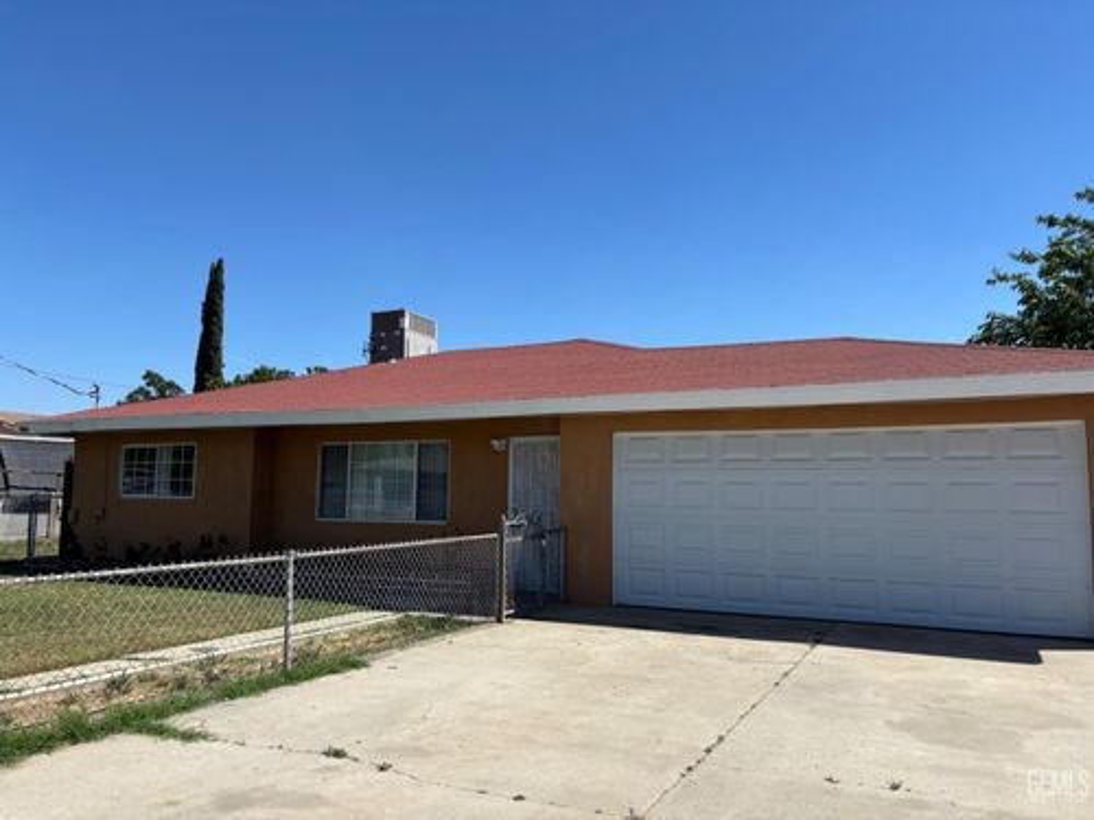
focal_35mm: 26
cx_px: 547
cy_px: 410
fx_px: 822
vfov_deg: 53.1
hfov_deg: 67.3
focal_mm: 5.96
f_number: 1.6
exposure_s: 1/3937
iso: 50
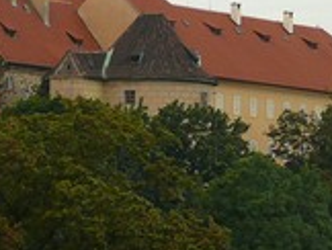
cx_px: 256
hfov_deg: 6.3
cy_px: 191
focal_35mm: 314
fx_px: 3016
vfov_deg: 4.7
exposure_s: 1/80
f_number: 3.2
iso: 100
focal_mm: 14.4
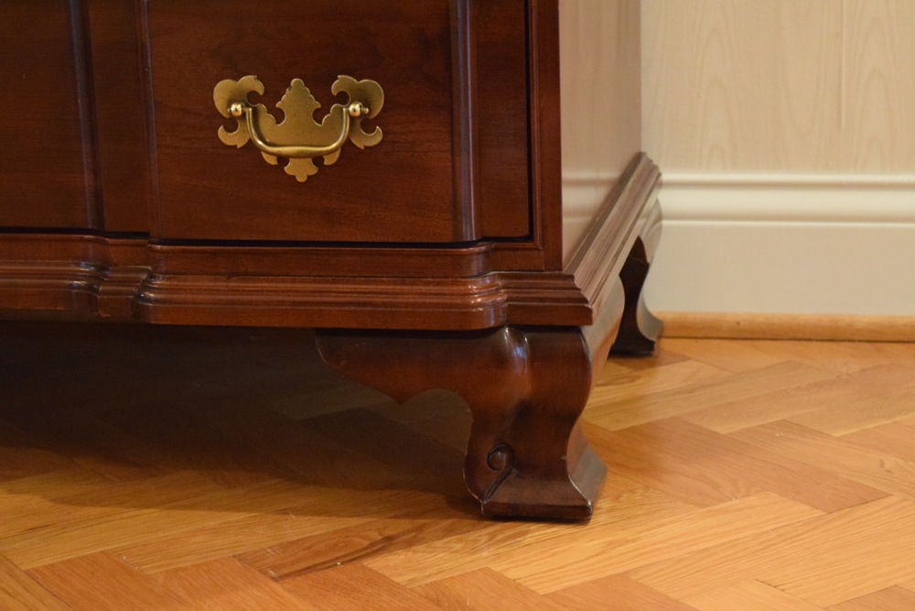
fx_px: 2097
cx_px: 458
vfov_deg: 16.6
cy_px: 306
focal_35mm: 82
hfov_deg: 24.6
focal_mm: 55
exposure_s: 1/50
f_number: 5.6
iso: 6400
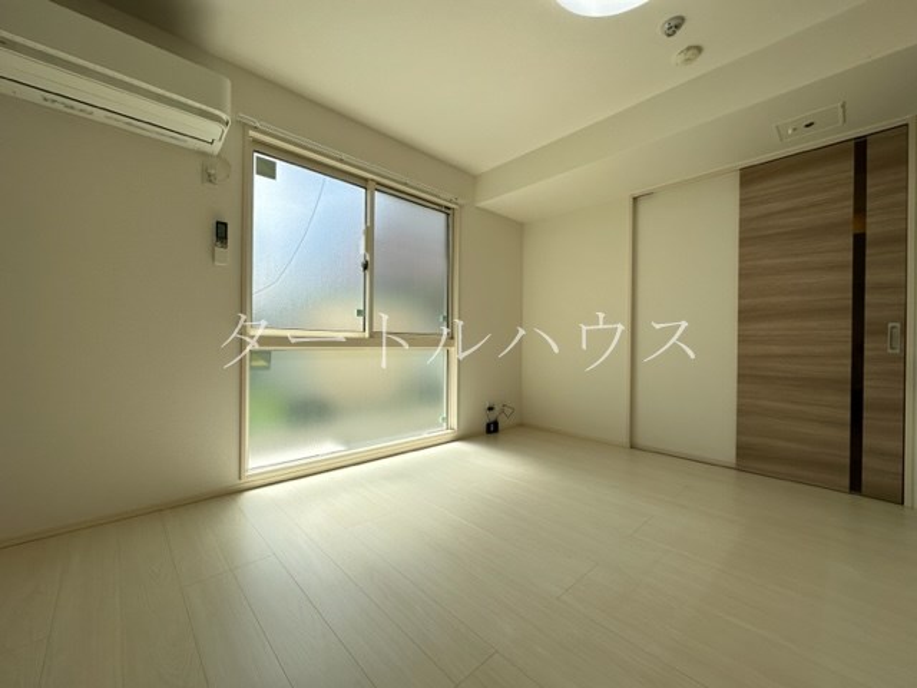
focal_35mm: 14
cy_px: 344
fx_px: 371
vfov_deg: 85.7
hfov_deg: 102.1
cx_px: 458
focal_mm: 2.22
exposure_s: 1/917
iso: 50
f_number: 2.2
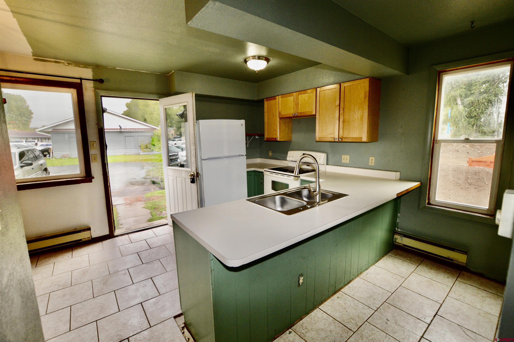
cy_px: 171
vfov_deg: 77.2
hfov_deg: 100.4
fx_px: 214
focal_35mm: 15
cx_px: 257
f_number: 5
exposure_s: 1/100
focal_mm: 10
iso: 400
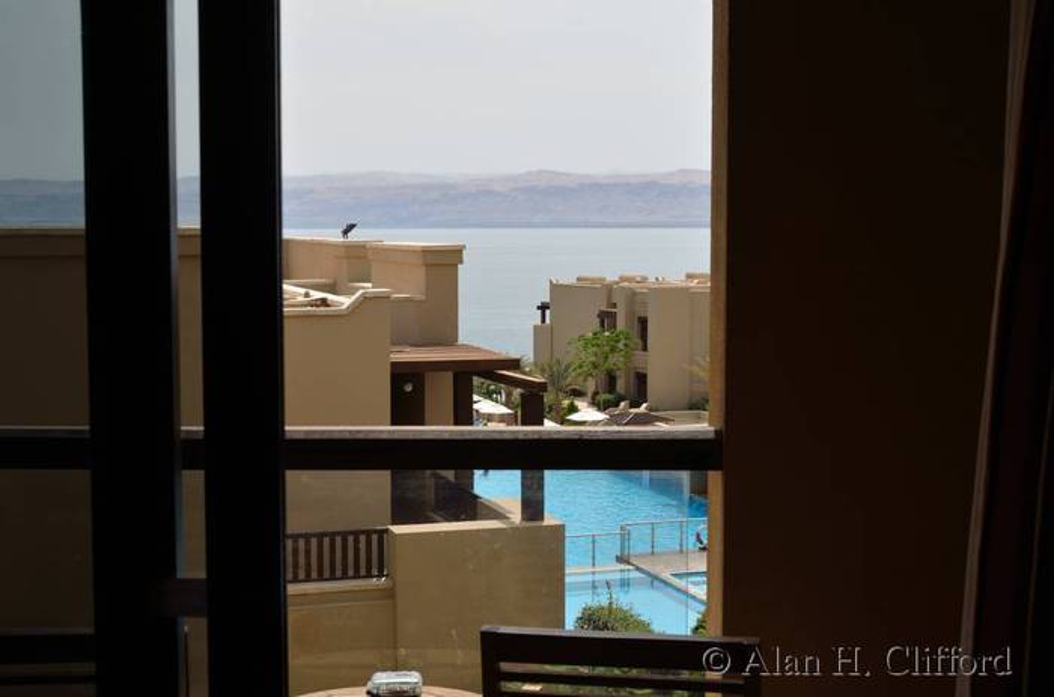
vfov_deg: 25.6
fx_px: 1533
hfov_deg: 37.9
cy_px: 348
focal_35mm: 52
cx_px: 527
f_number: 10
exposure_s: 1/320
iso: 125
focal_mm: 35
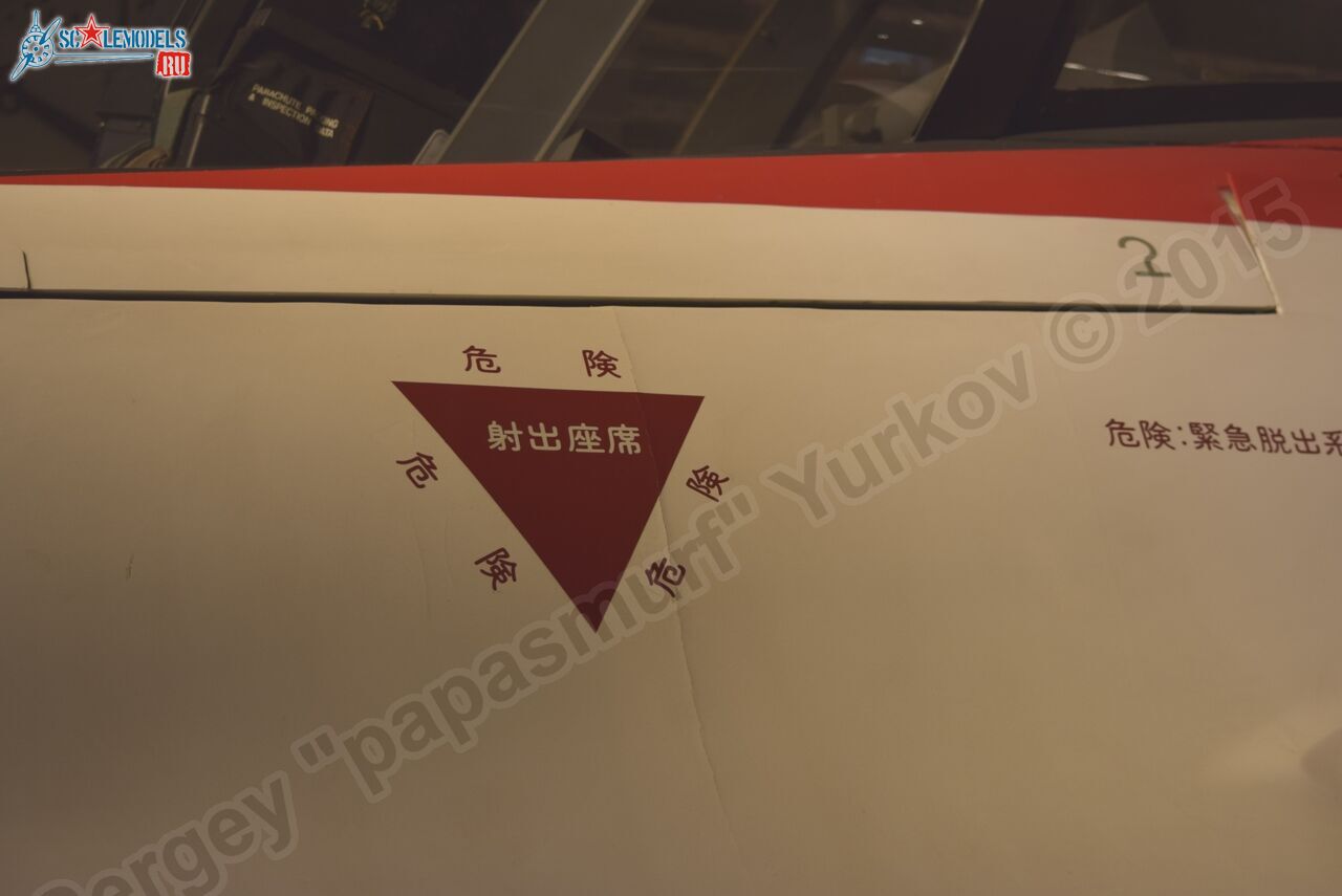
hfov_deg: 24.6
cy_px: 448
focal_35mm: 82
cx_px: 671
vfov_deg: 16.6
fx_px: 3077
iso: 200
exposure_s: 1/125
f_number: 4.5
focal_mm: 55
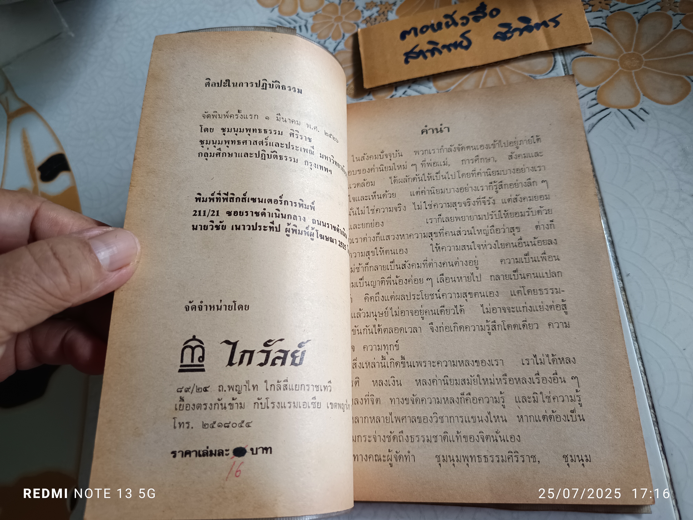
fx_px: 480
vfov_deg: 56.8
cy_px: 260
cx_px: 346
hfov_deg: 71.6
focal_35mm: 24
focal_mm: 5.31
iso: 484
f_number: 1.7
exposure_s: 1/50
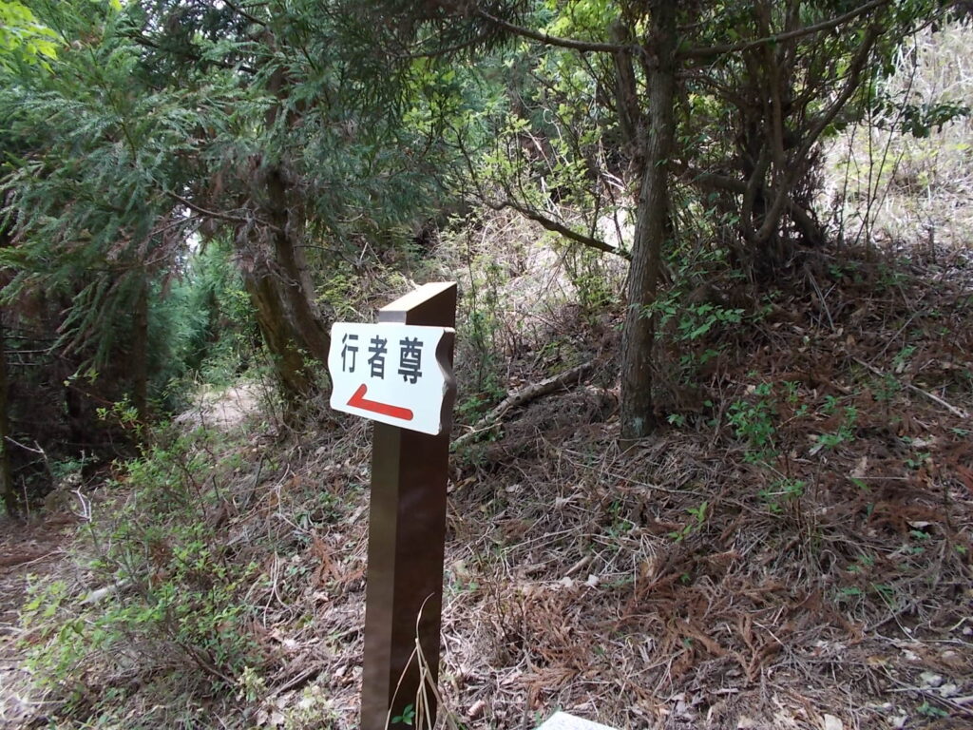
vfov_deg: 53.1
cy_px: 365
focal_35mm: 26
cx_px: 486
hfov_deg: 67.3
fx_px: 731
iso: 80
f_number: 3.2
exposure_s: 1/80
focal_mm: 4.6
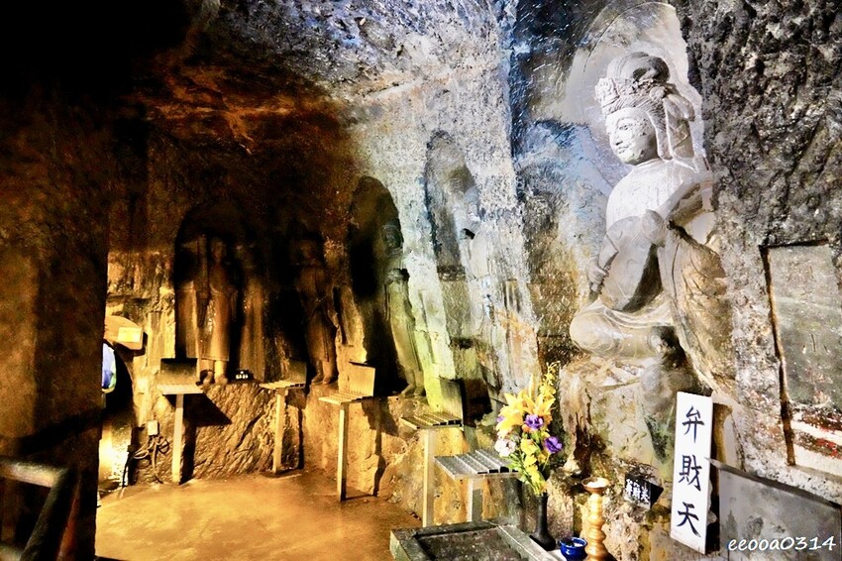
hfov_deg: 73.8
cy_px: 280
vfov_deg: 53.1
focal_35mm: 24
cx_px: 421
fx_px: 561
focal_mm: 24
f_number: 4
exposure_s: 1/15
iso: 12800
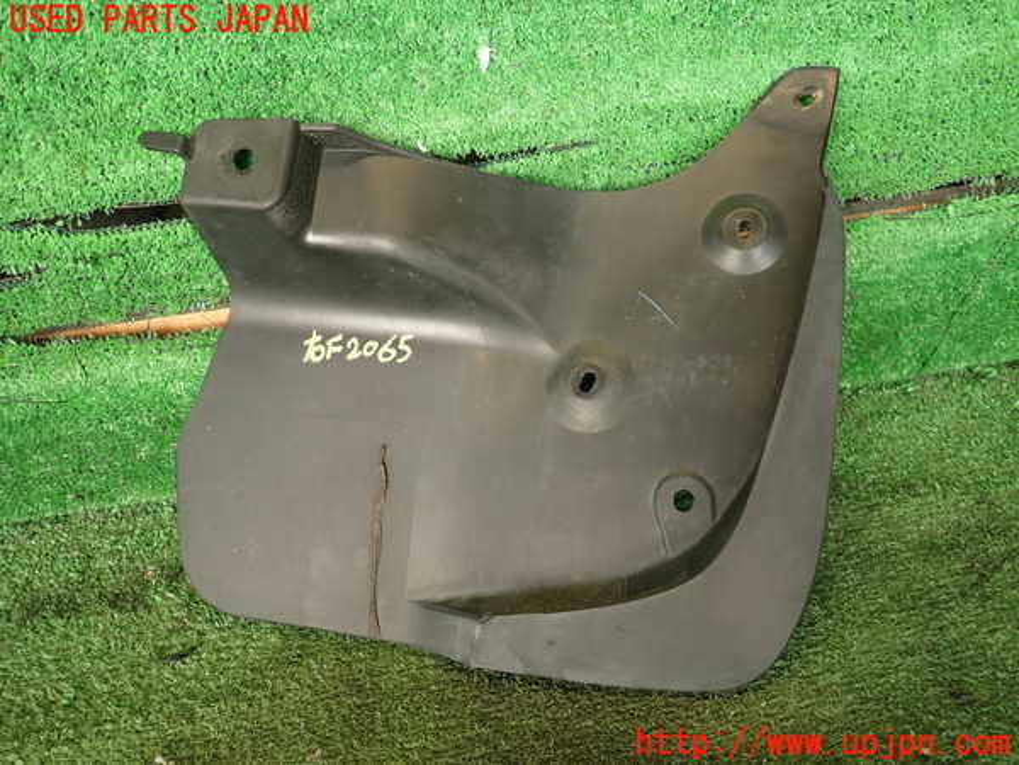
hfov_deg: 69.4
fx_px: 736
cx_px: 510
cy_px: 382
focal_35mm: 25
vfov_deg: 54.9
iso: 160
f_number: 2
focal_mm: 4.5
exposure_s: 1/60
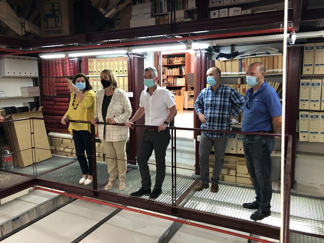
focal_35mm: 28
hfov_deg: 63.4
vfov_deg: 49.8
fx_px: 262
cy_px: 122
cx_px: 162
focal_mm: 4
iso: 100
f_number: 1.8
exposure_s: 1/17
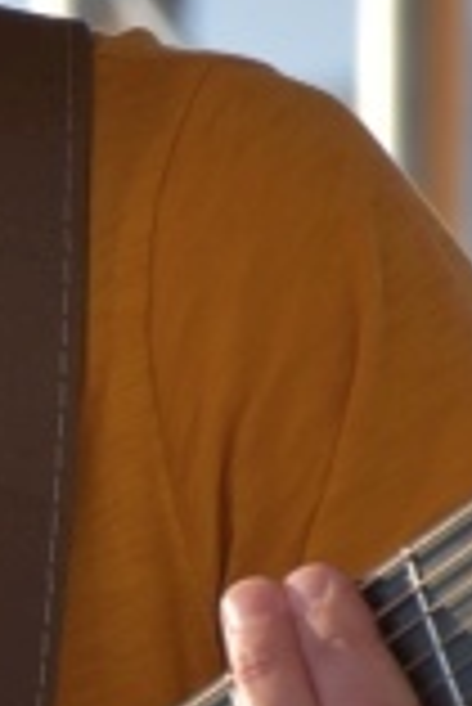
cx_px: -607
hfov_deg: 1.2
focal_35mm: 1191
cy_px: 603
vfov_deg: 1.7
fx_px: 23370
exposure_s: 1/320
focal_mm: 130
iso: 100
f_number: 5.6
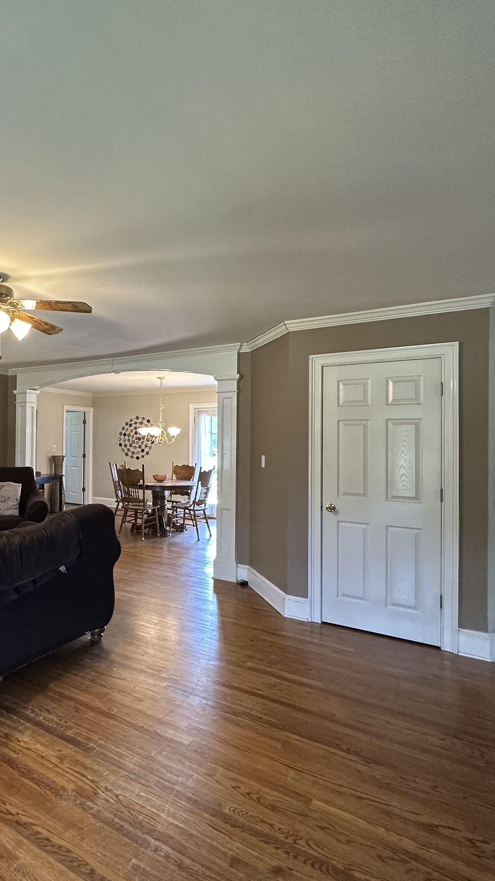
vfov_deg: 83.8
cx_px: 79
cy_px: 433
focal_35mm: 21
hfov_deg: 49.5
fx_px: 490
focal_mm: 2.22
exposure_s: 1/60
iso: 200
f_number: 2.2
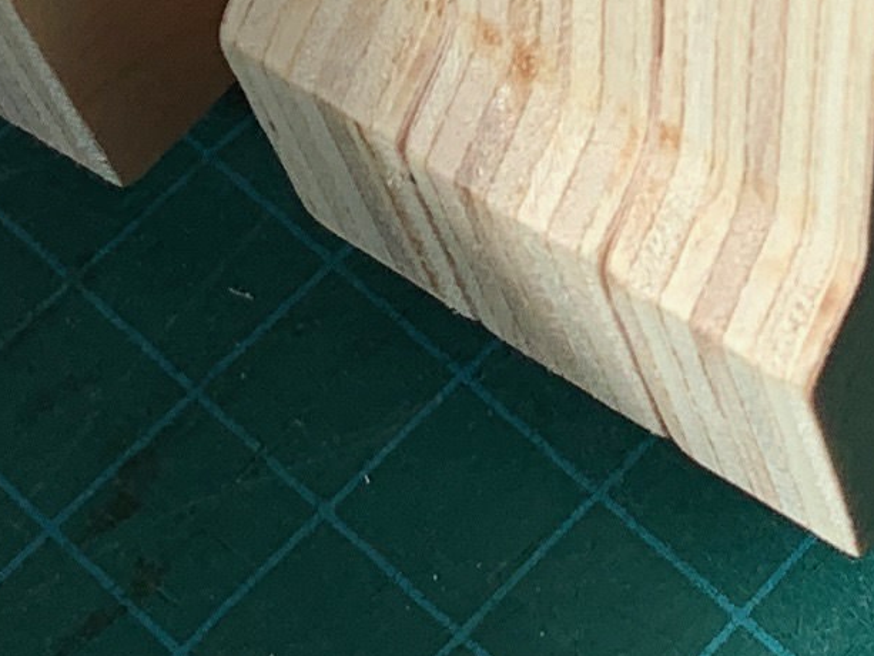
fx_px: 4318
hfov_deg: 11.5
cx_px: 780
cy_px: -1231
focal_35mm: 171
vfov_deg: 7.7
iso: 25
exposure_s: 1/1149
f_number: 1.8
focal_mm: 4.25
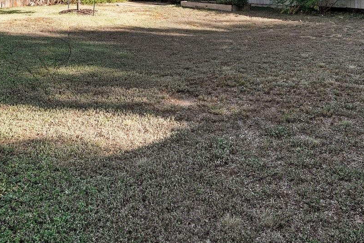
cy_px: -31
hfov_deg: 47.4
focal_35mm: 41
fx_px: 415
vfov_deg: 29.2
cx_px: 178
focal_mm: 16
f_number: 8
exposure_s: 1/200
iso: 400
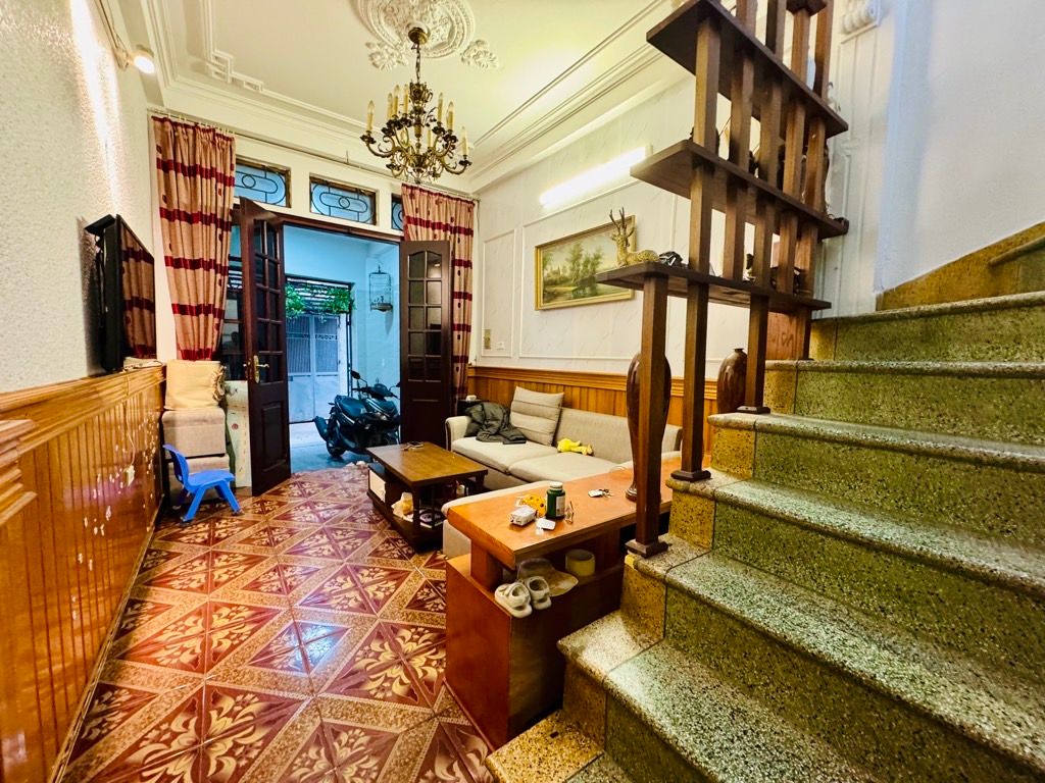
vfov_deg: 85.7
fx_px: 423
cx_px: 522
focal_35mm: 14
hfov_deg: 102.1
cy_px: 392
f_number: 2.2
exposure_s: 1/50
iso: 500
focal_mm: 2.22
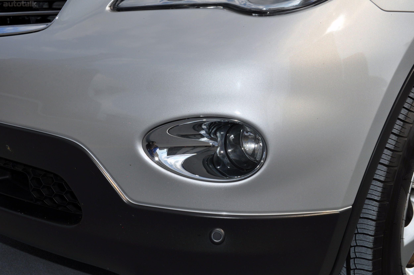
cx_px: 207
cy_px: 138
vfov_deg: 30.8
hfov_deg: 45.0
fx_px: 500
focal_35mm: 44
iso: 200
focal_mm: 29
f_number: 16
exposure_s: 1/200
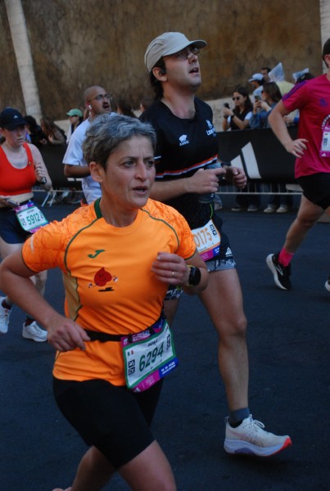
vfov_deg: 35.0
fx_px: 780
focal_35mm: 57
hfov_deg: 23.9
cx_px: 165
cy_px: 246
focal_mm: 38
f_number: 5
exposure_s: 1/1250
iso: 1000
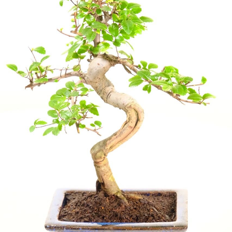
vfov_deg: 15.4
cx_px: 116
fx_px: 857
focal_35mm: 113
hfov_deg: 15.4
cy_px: 130
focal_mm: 58.6
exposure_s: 1/30
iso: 2500
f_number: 8
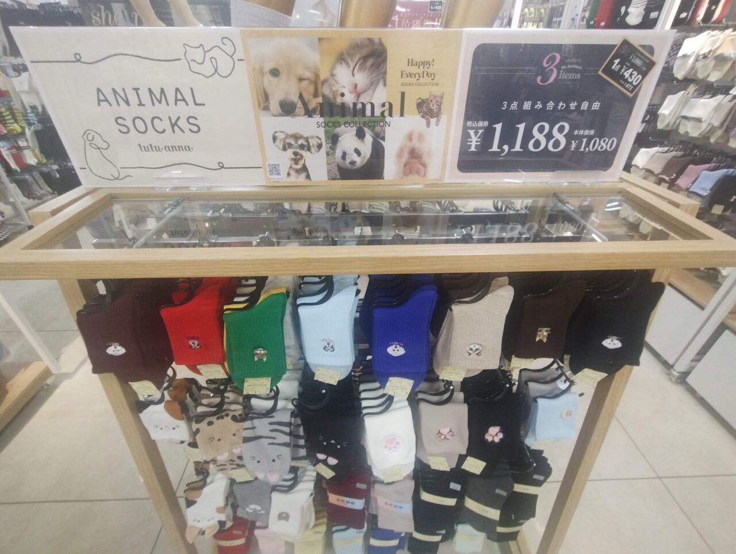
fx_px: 341
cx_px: 368
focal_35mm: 16
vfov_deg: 78.3
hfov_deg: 94.4
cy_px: 277
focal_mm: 1.66
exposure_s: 1/33.3
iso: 200
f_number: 2.2
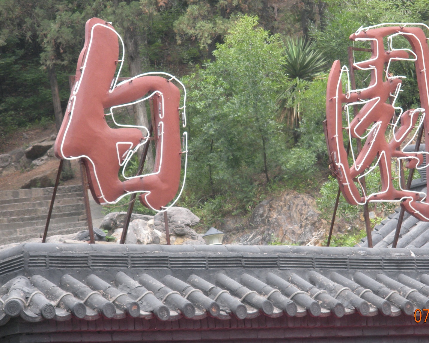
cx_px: 260
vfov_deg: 8.4
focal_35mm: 183
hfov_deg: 10.5
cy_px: 156
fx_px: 2323
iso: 107
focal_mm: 26
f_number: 5.4
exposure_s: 1/120
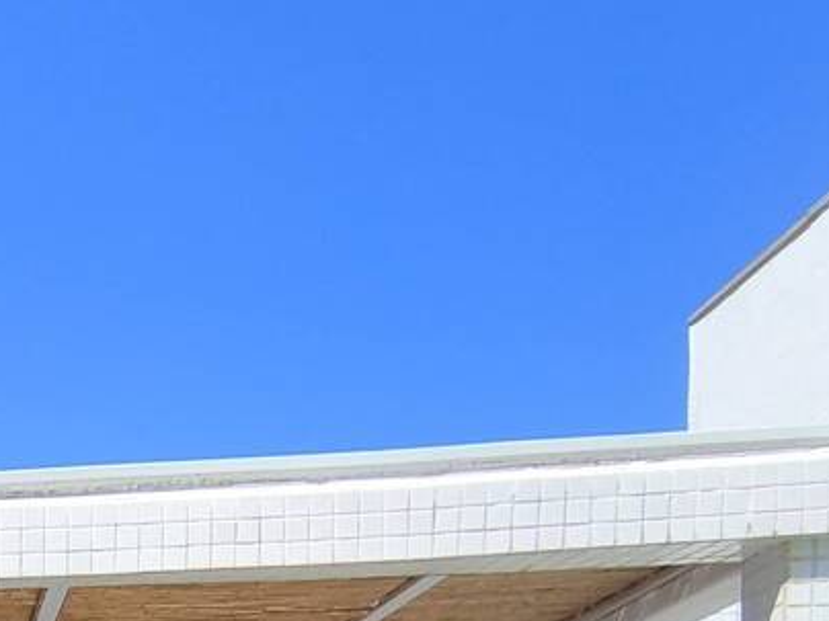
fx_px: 1365
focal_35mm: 57
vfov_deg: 20.6
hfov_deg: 28.1
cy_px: 1006
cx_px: -240
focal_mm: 1.65
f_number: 2.2
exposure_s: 1/1449
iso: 50
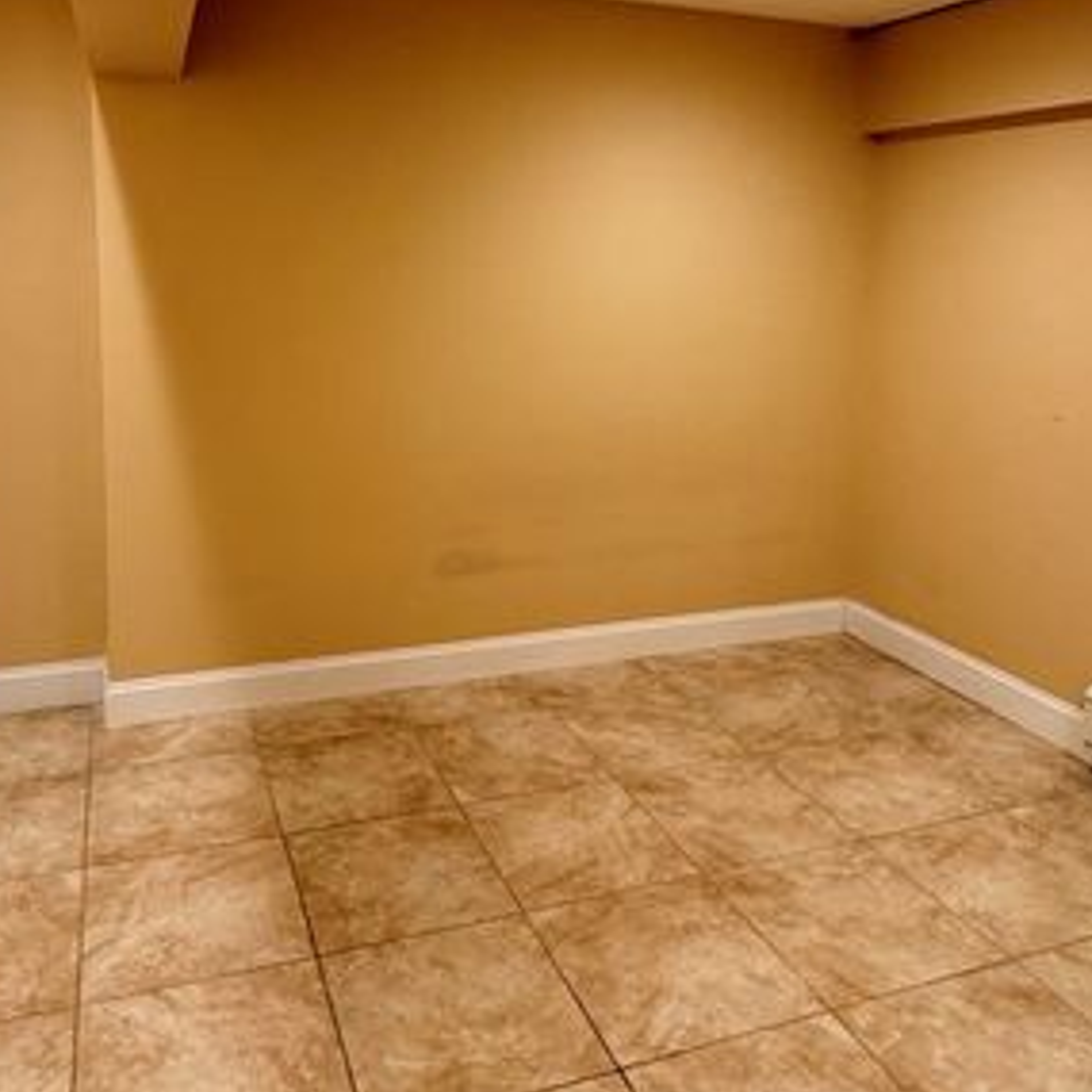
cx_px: 479
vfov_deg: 54.7
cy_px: 381
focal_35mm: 29
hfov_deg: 55.5
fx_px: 1035
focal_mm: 2.22
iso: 400
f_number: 2.2
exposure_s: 1/60
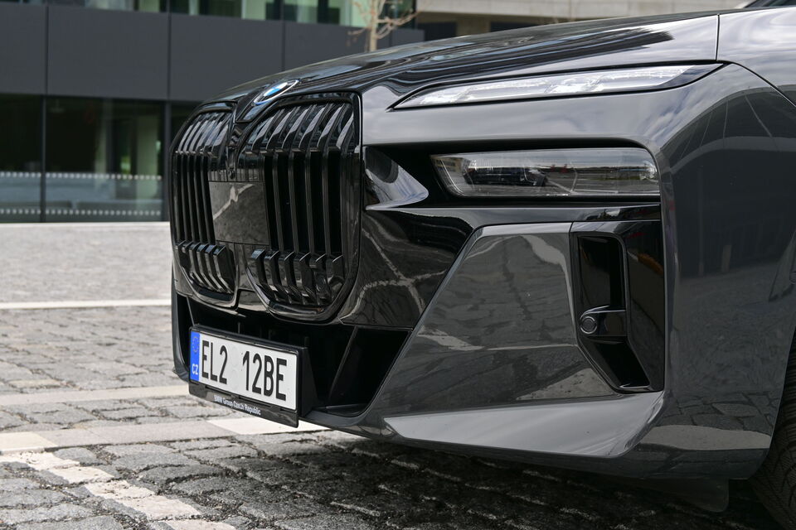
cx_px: 398
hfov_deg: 27.0
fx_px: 1658
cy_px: 265
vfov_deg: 18.2
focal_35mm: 75
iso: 100
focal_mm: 50
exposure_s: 1/125
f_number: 6.3
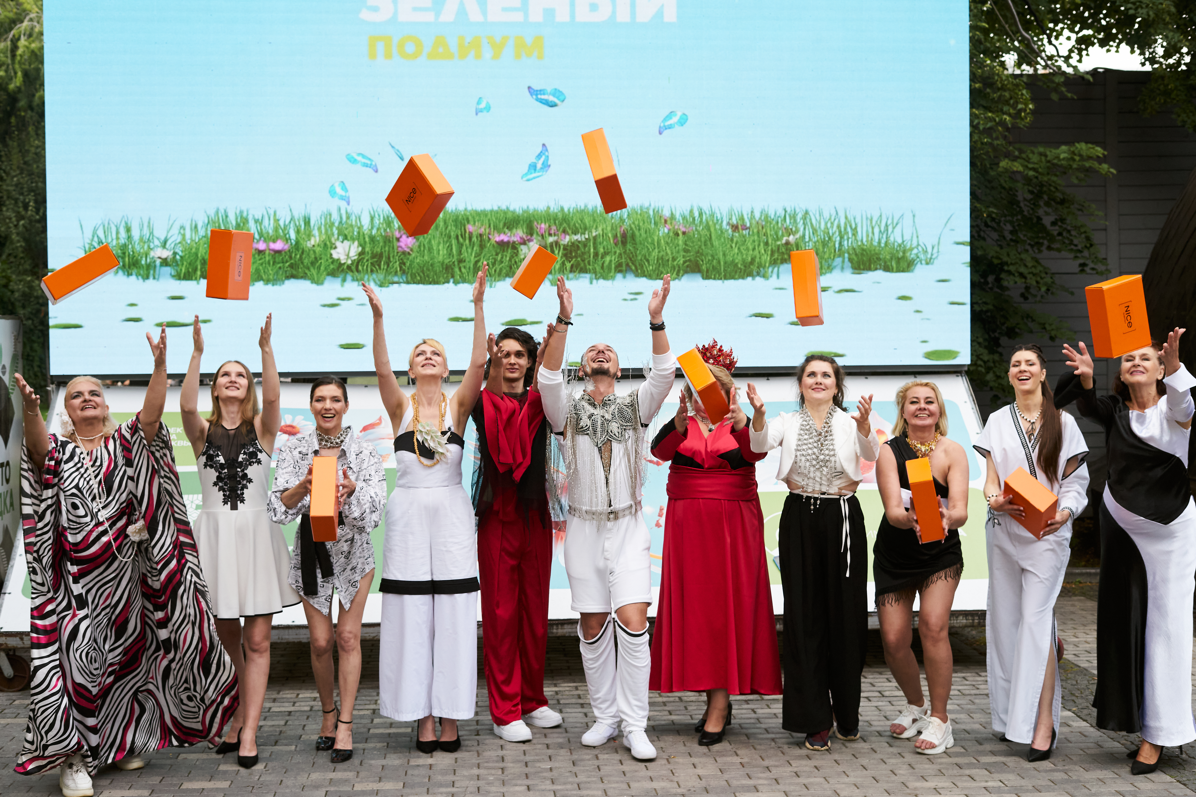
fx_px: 1661
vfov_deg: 27.0
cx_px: 598
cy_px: 398
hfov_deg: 39.6
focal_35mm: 50
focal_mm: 50
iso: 1000
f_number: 5.6
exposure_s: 1/500
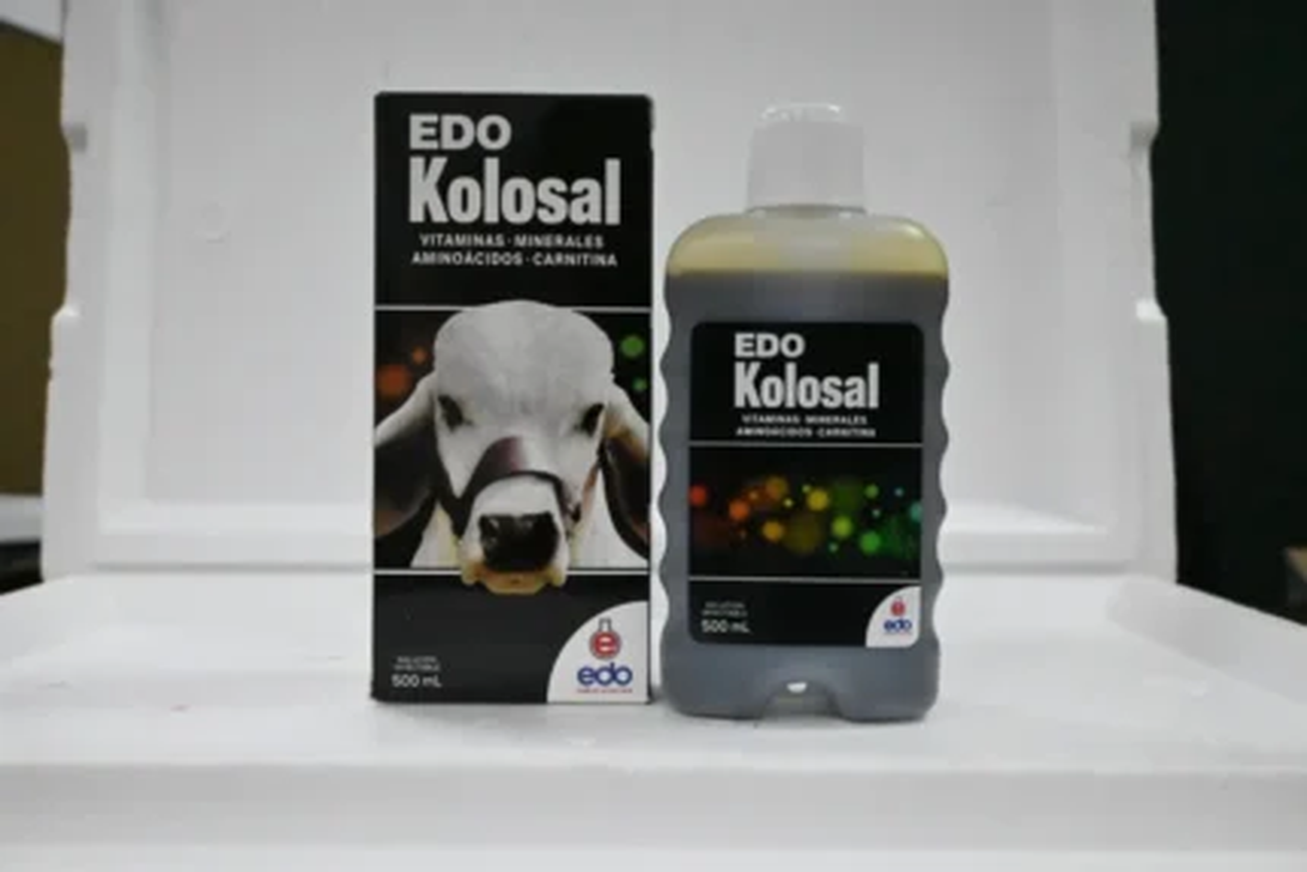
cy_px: 436
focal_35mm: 34
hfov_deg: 56.1
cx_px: 654
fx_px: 1226
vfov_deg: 39.2
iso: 18000
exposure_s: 1/2500
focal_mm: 22.5
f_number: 4
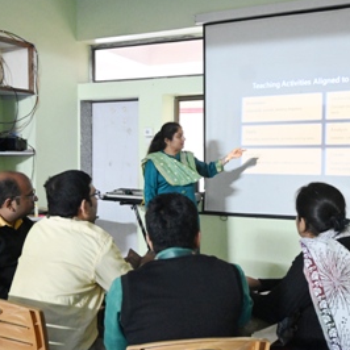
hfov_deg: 38.1
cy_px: 188
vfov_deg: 38.3
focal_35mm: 44
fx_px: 504
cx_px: 211
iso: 6400
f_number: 3.8
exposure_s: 1/30
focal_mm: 20.5
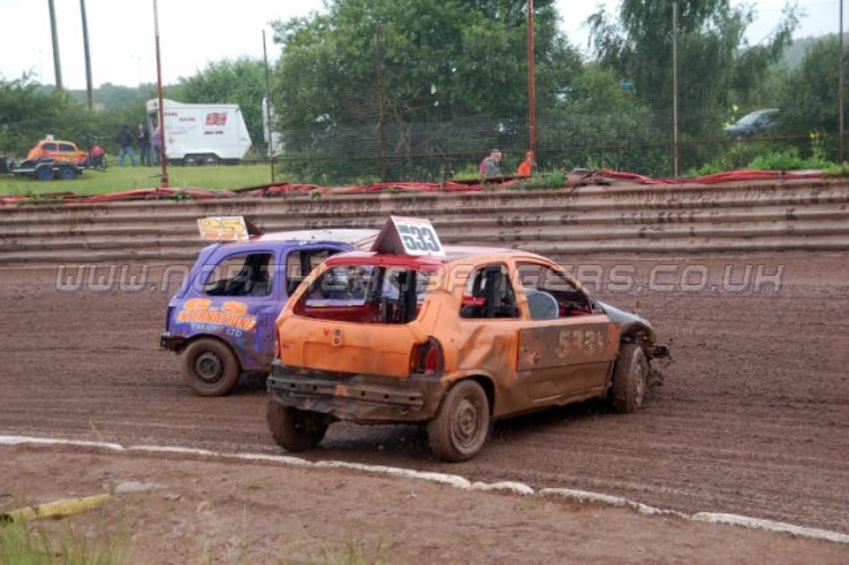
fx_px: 1626
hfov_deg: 29.3
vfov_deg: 19.7
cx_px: 424
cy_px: 282
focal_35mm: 69
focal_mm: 46
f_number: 5
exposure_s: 1/320
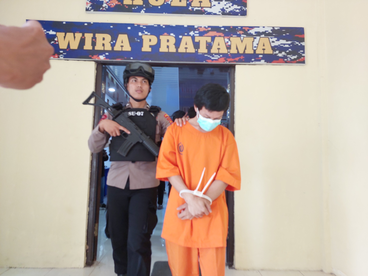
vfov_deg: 58.9
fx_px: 245
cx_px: 184
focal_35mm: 23
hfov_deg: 73.9
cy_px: 138
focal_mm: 5.06
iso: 200
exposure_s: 1/60
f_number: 1.8
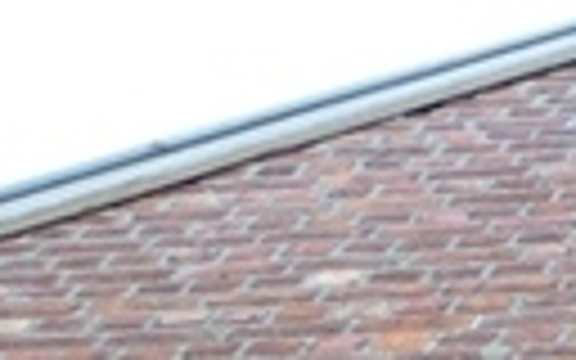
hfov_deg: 14.8
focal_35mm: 124
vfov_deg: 9.0
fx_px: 1947
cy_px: 994
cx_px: 1017
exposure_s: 1/80
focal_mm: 4.5
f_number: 2.8
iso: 80
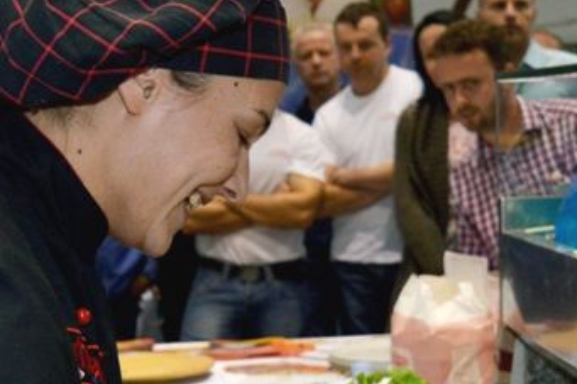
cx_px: 298
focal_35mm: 99
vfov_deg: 13.6
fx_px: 1586
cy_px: 405
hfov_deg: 20.6
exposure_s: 1/200
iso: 800
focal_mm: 22
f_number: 3.8
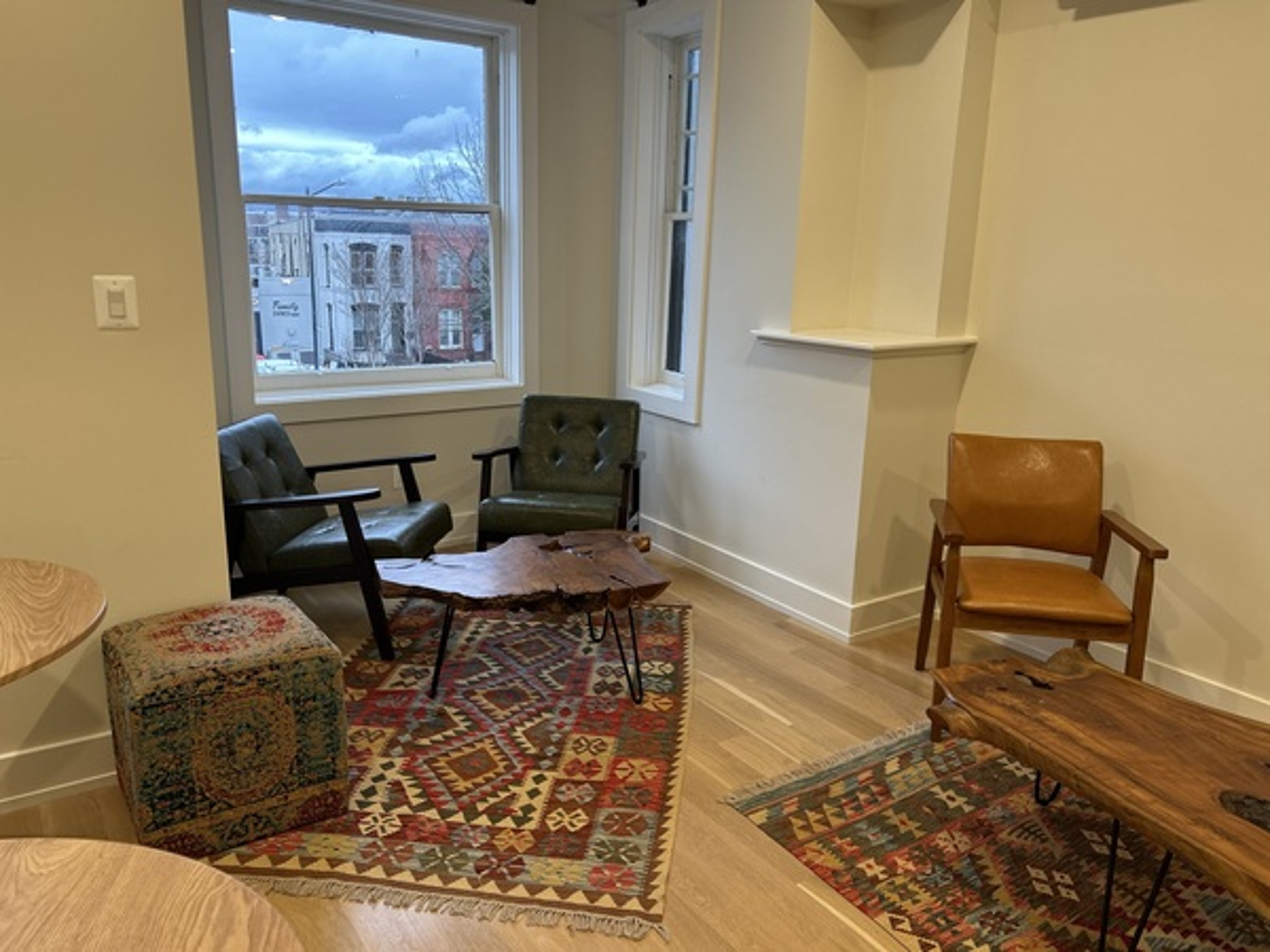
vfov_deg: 53.1
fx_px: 954
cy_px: 476
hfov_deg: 67.3
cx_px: 635
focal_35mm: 26
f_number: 1.5
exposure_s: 1/60
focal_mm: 5.7
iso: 80
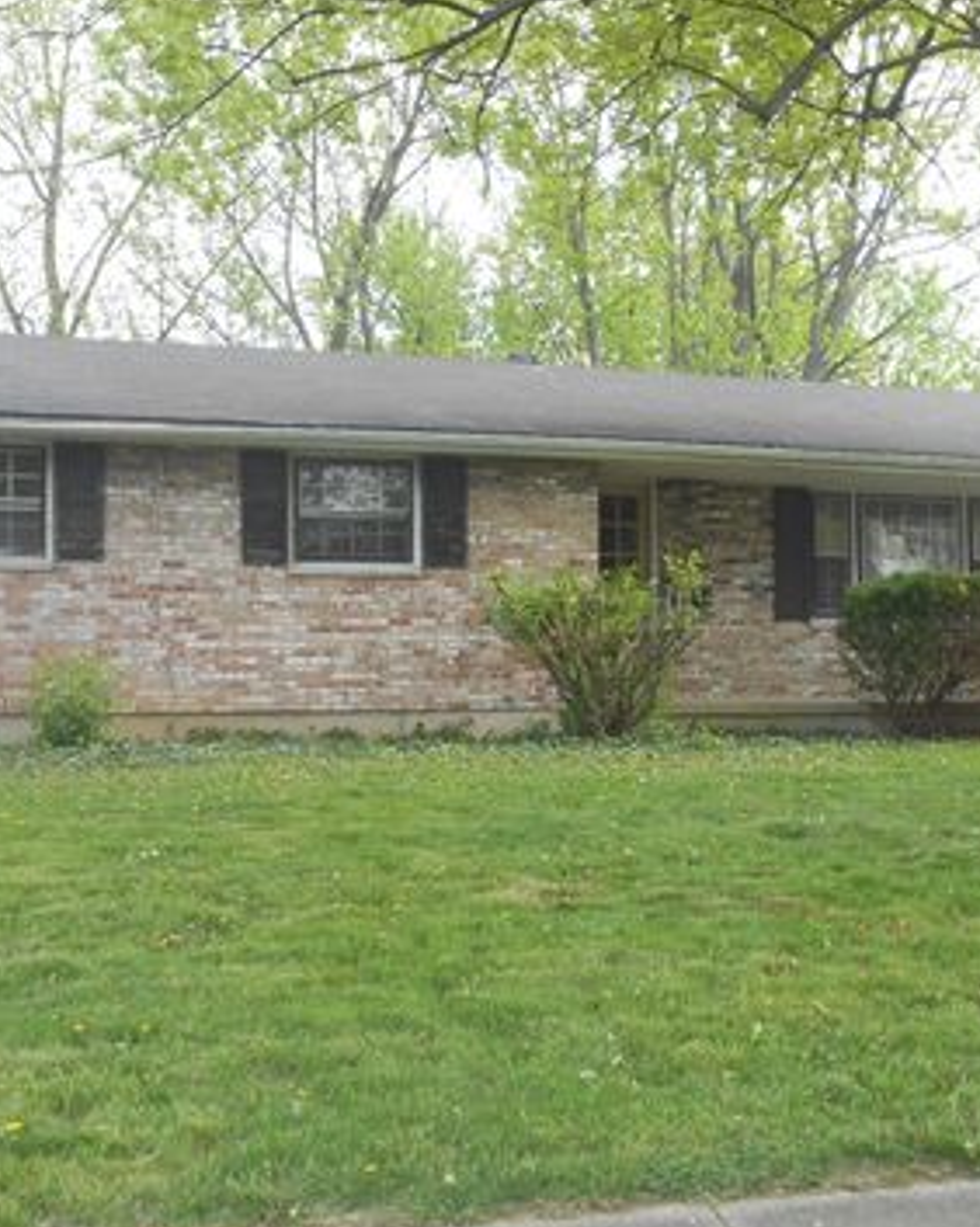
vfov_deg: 39.6
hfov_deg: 31.9
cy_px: 627
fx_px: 1705
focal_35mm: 47
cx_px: 615
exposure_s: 1/80
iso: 80
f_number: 3.9
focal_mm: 6
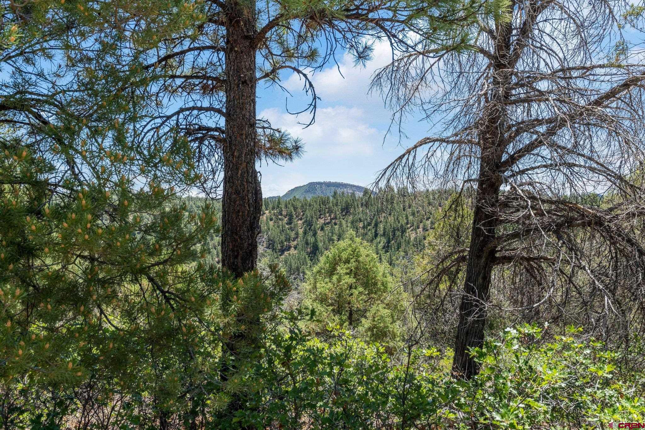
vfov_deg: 37.8
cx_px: 322
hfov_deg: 54.4
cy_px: 215
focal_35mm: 35
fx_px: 627
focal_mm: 35
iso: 400
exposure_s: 1/640
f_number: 8
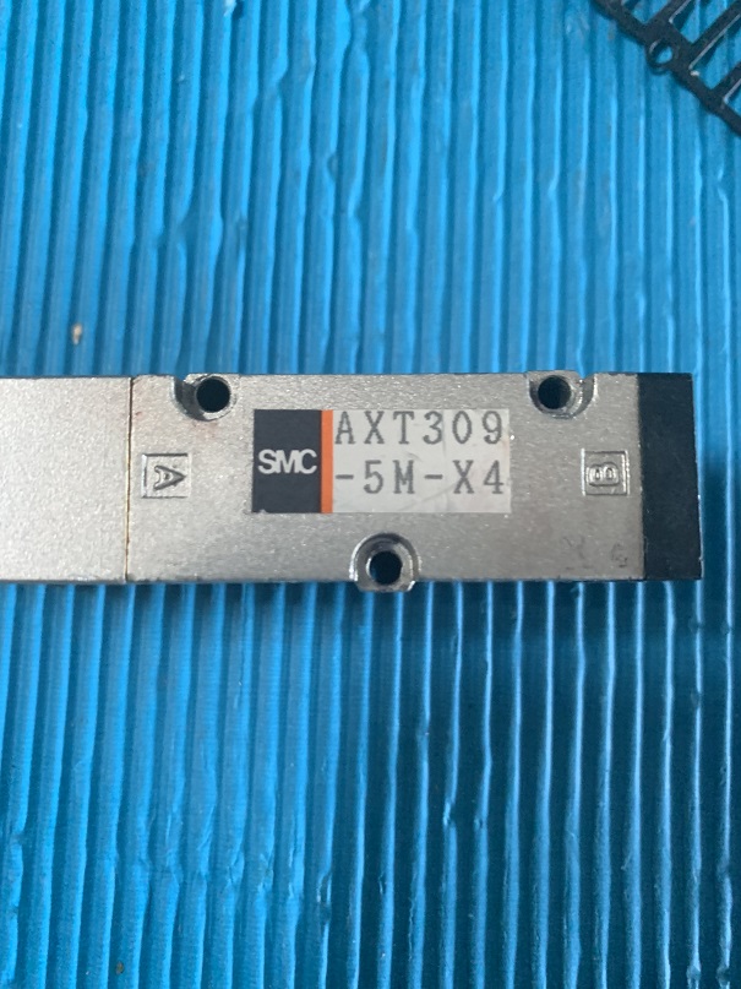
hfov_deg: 53.1
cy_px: 494
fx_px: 742
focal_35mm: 26
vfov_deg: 67.3
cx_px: 370
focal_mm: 4.25
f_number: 1.8
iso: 320
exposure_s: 1/60
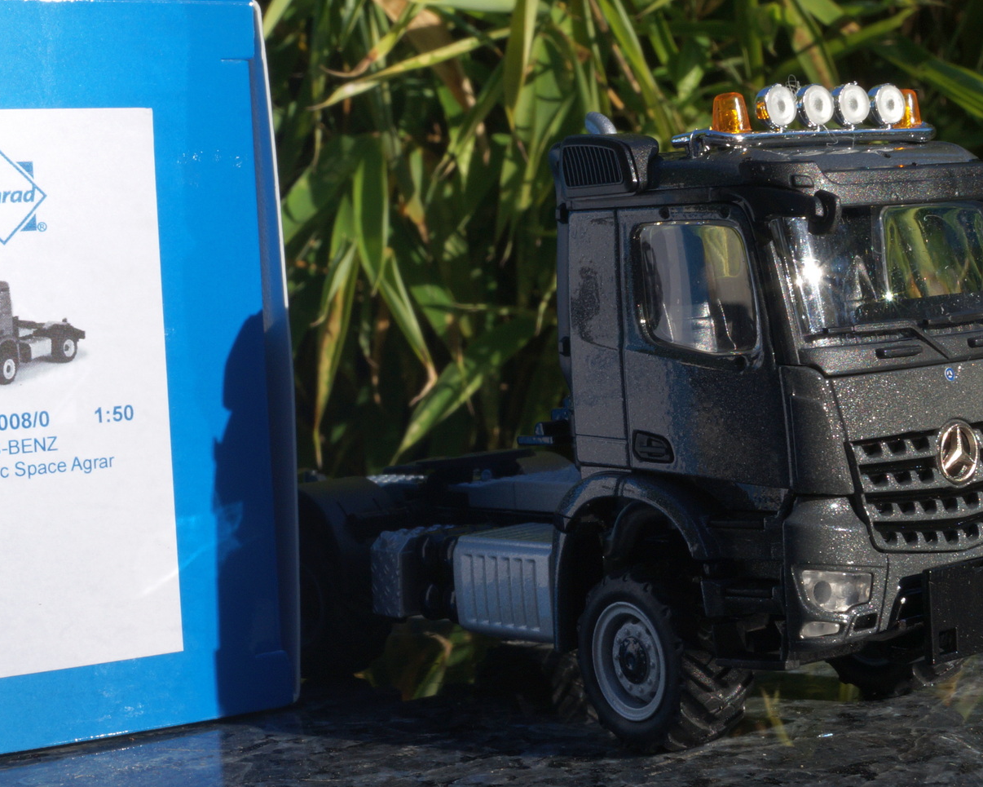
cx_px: 405
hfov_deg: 27.1
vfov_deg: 21.9
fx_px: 2037
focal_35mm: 70
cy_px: 414
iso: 160
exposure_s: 1/60
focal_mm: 30
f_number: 22
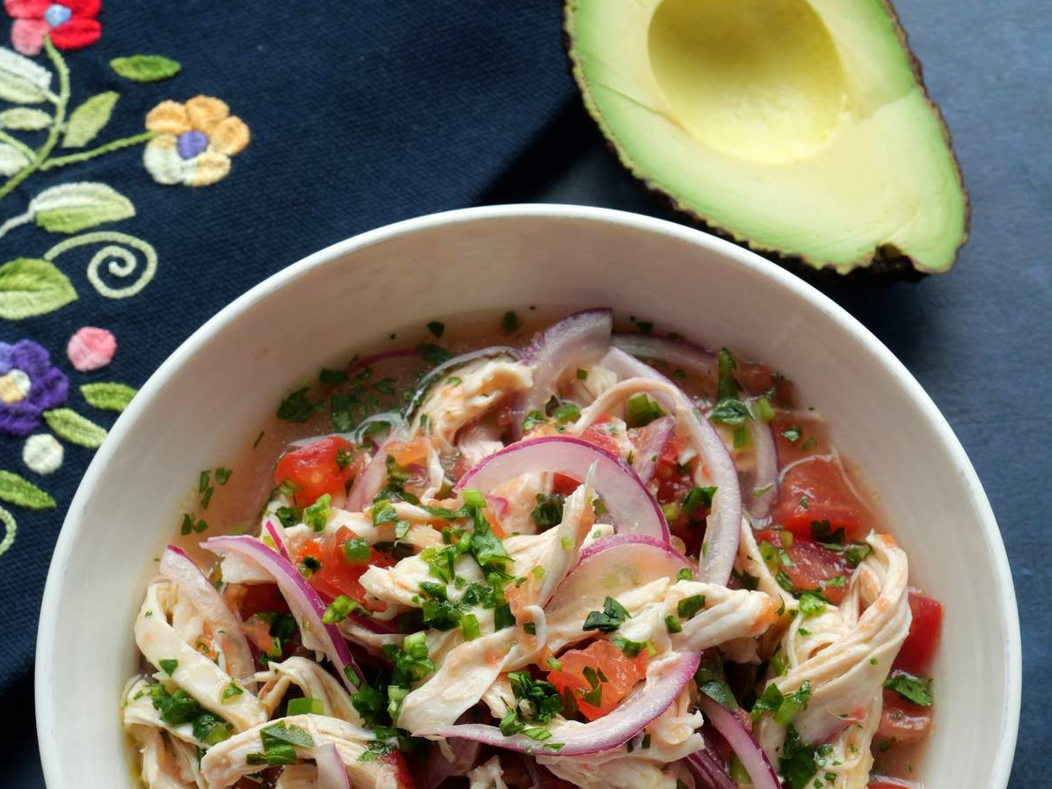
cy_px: 616
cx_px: 525
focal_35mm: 83
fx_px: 2522
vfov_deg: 17.6
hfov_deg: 23.6
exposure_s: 1/80
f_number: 7.1
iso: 800
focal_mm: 31
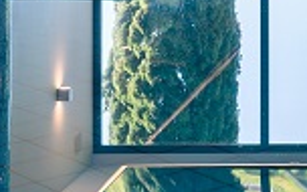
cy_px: -204
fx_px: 1565
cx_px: 450
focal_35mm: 187
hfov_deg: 10.8
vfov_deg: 6.8
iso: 160
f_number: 8
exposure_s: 1/20
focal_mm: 35
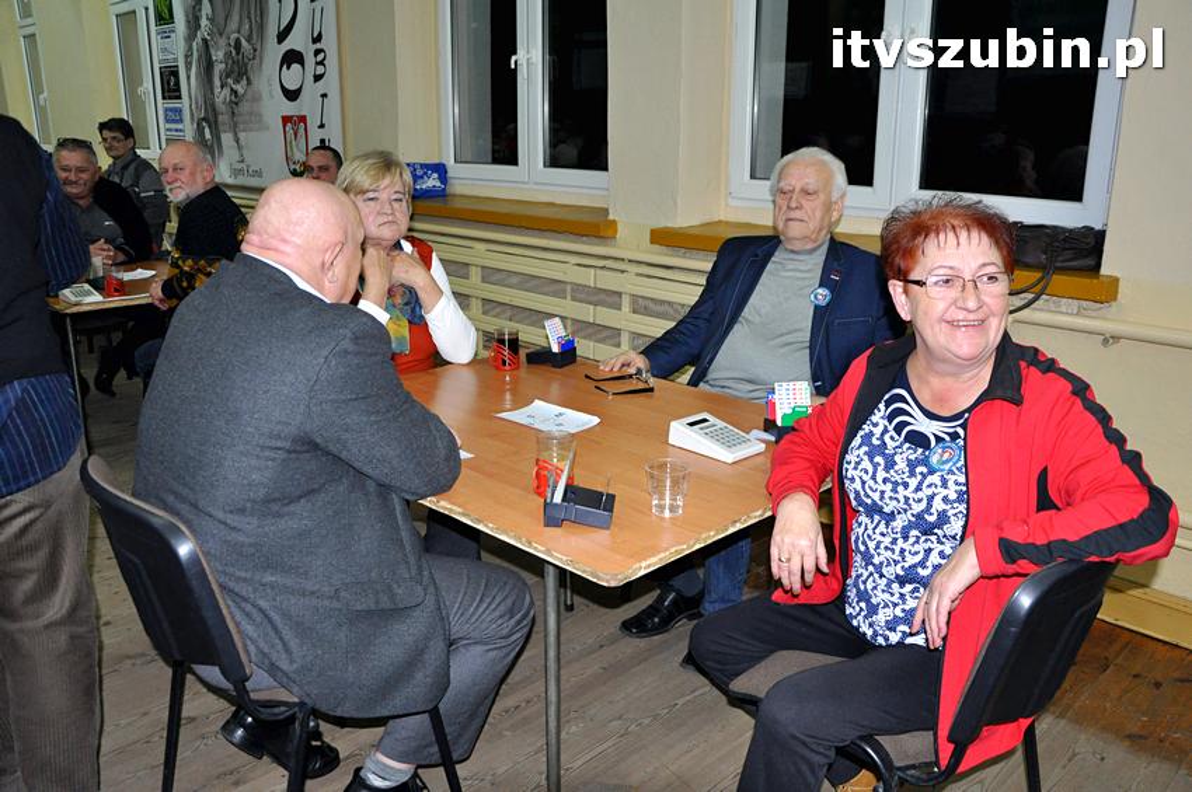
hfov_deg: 67.4
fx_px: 893
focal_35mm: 27
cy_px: 396
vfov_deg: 47.8
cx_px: 596
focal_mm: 18
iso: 1250
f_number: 4.5
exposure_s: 1/60
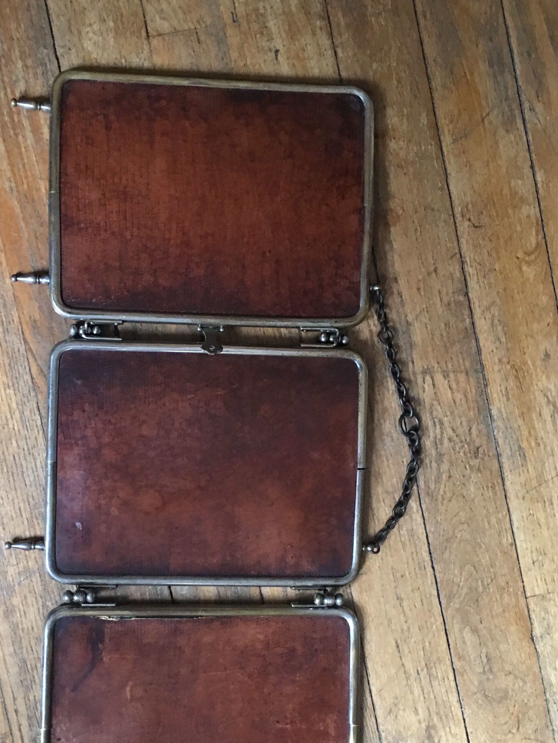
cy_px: 480
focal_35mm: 41
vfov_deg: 45.2
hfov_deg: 34.9
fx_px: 881
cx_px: 201
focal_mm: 4.15
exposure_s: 1/10
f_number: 2.2
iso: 80
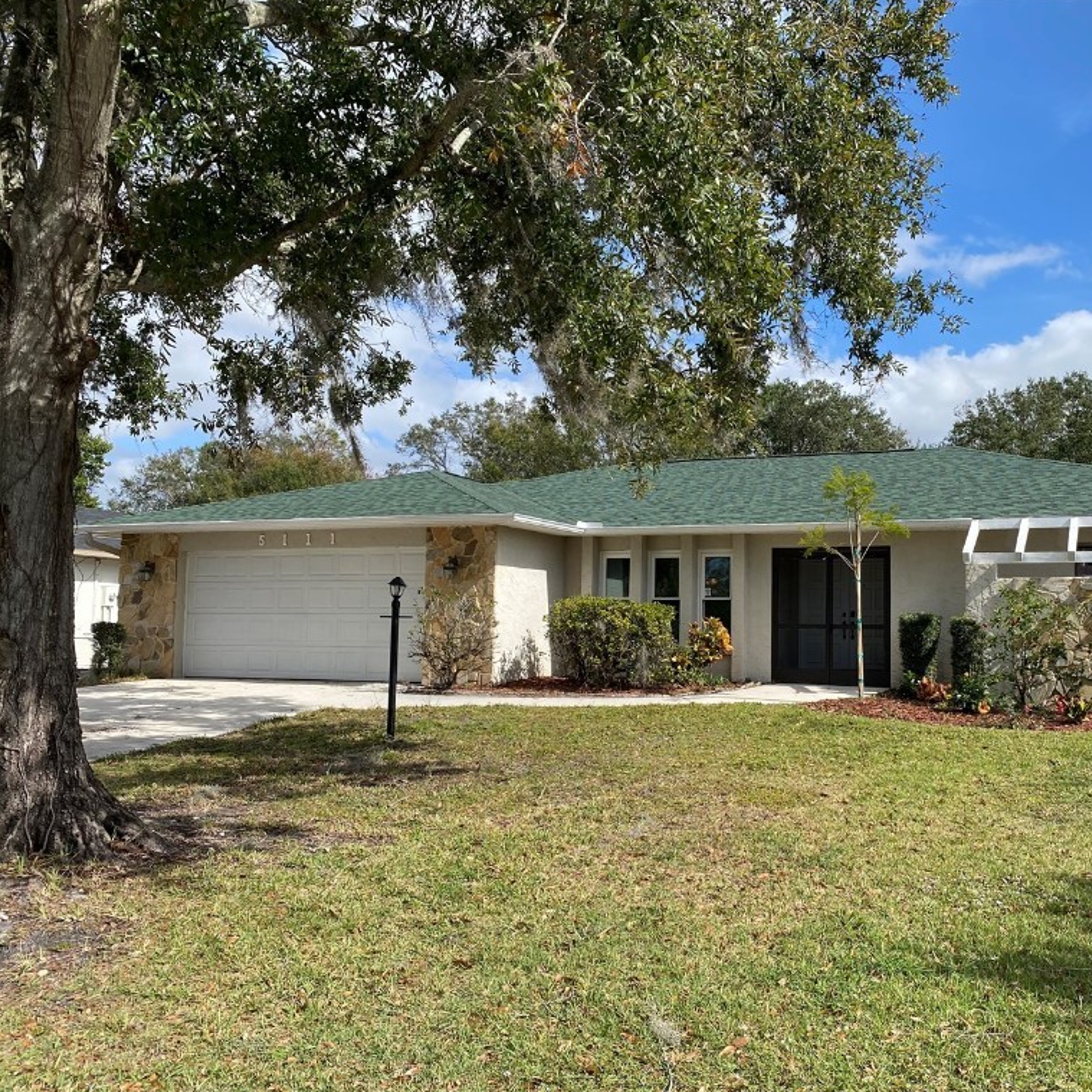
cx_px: 727
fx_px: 1106
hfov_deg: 51.6
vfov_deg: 52.5
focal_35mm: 31
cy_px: 550
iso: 32
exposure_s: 1/2141
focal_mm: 4.25
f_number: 1.8
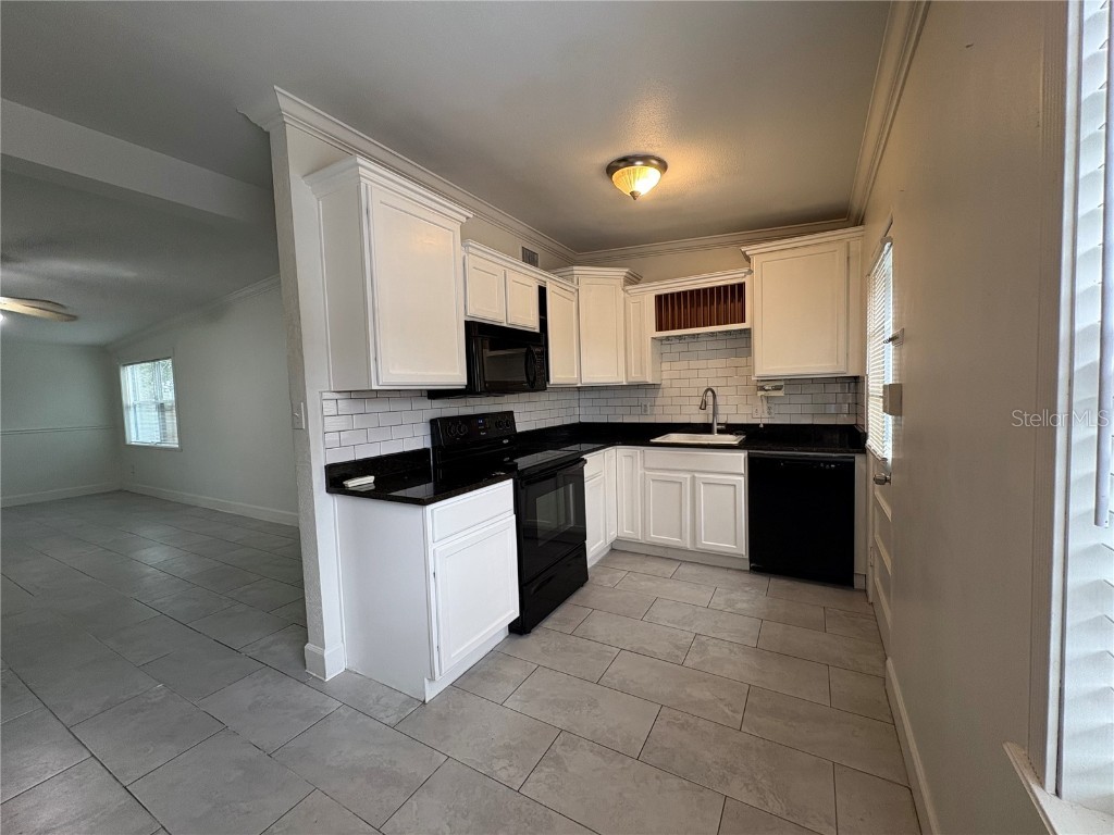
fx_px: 451
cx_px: 557
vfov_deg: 85.7
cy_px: 418
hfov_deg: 102.1
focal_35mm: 14
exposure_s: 1/60
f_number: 2.2
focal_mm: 2.22
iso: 160
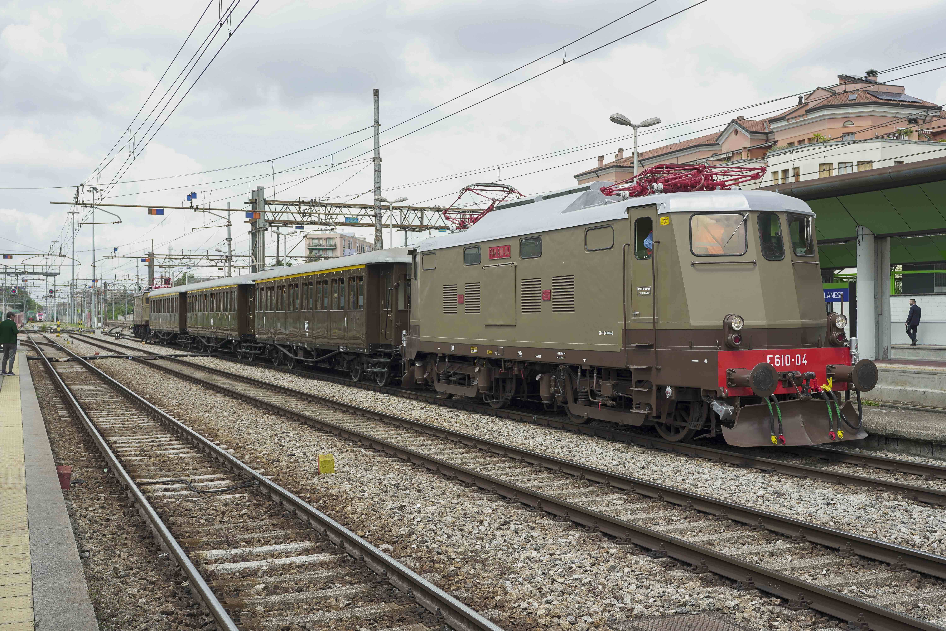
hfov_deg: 48.5
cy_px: 316
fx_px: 1051
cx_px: 473
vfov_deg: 33.4
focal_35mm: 40
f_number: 5.6
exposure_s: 1/320
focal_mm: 40
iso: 100
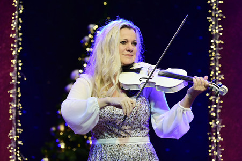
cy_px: 80
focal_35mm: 140
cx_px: 121
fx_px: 940
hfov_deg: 14.7
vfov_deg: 9.8
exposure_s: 1/320
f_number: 3.5
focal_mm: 140
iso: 360
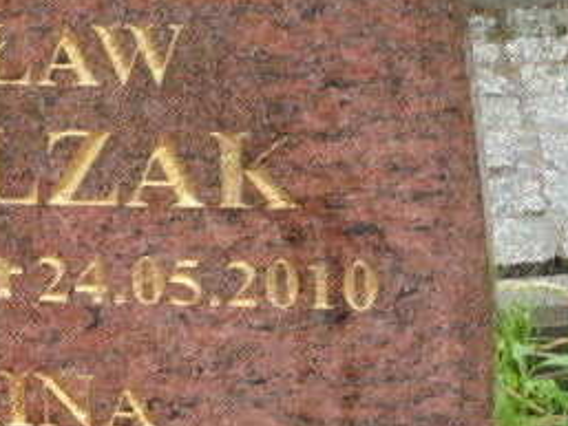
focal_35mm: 182
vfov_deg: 8.2
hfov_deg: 10.7
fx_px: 2988
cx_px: -82
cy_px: 327
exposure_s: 1/50
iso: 100
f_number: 6.1
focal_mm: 13.1
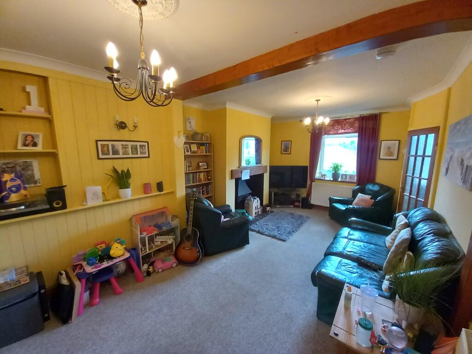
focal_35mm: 13
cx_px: 236
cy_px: 177
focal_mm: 1.13
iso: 160
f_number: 2.2
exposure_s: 1/33
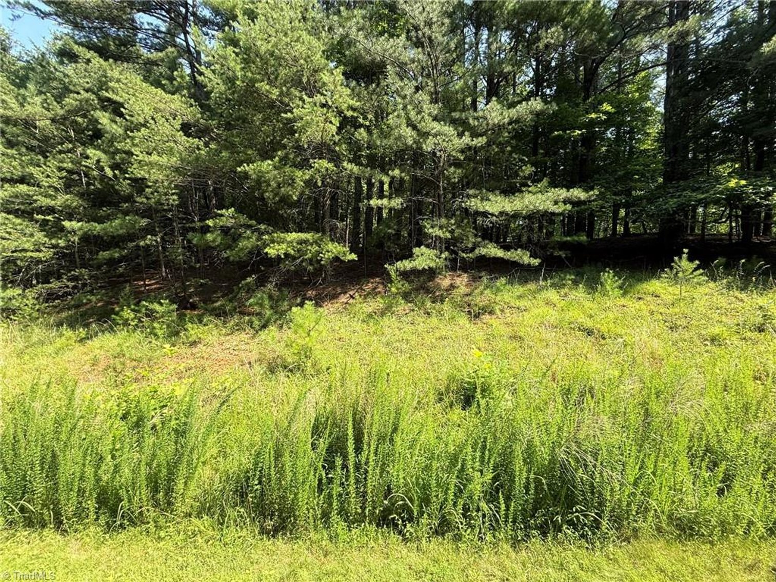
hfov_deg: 102.1
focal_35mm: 14
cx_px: 388
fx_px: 314
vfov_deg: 85.7
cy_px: 291
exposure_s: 1/433
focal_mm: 2.22
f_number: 2.2
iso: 50
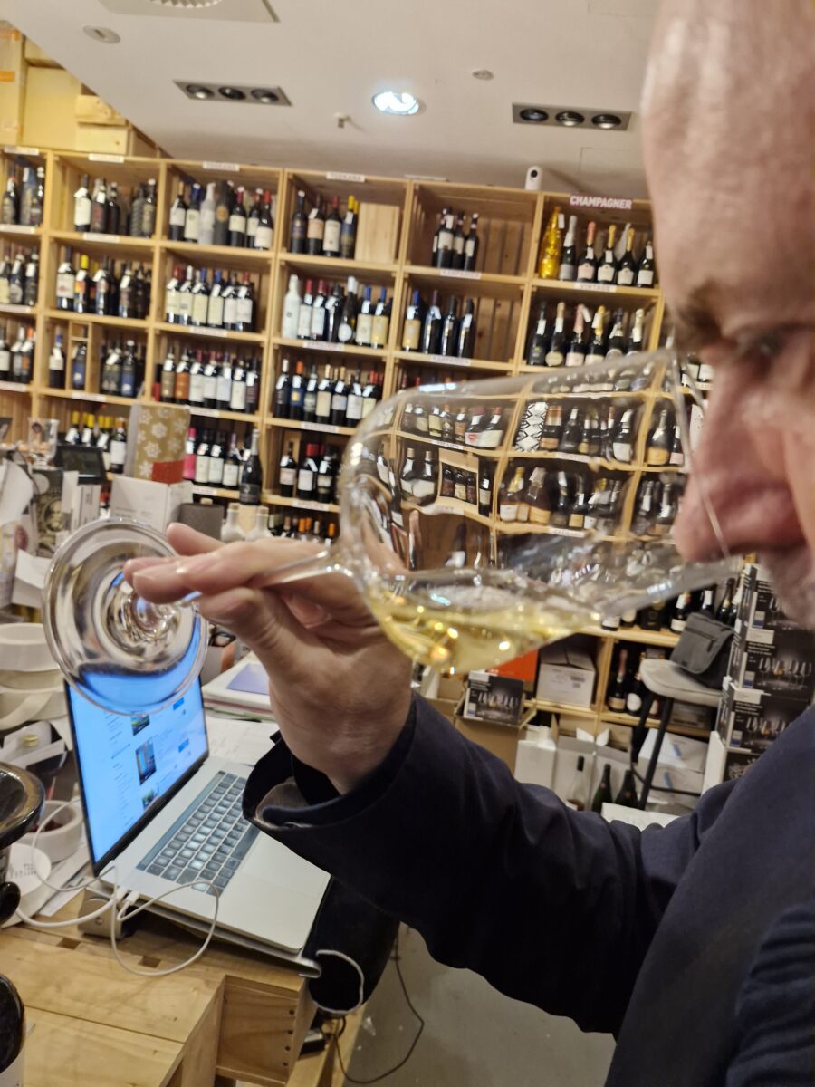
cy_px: 544
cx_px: 408
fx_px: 722
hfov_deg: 58.9
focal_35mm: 23
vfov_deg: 73.9
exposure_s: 1/100
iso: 640
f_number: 1.8
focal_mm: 5.54
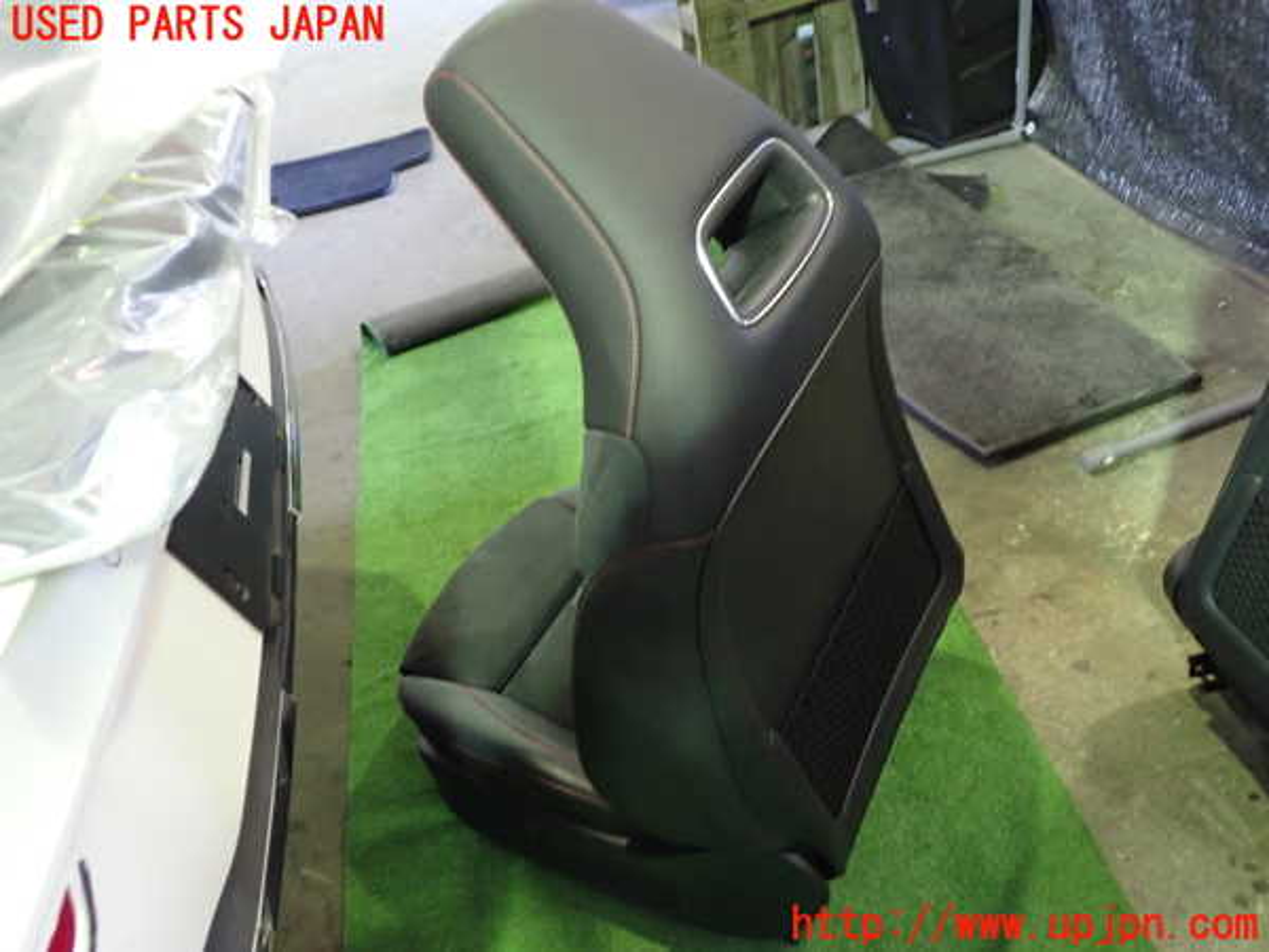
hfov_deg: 60.0
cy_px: 476
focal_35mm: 30
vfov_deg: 46.8
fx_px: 1100
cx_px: 634
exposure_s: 1/25
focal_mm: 5.4
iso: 800
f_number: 2.3
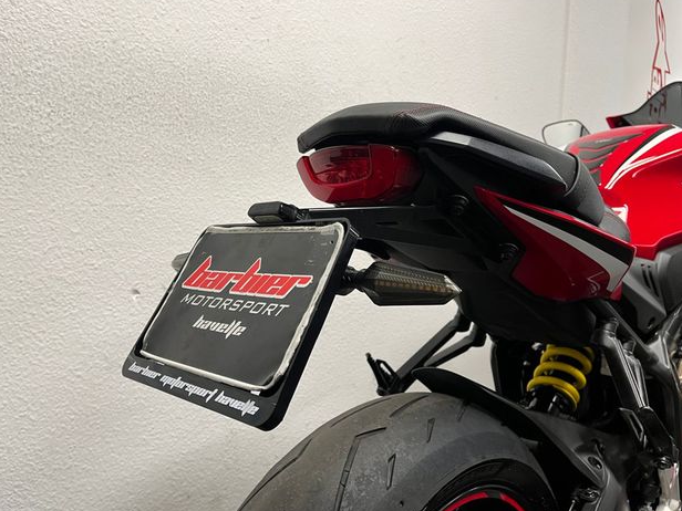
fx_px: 532
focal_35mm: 27
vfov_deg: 51.4
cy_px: 251
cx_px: 349
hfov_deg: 65.3
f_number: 1.6
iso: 80
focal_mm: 5.1
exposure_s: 1/50
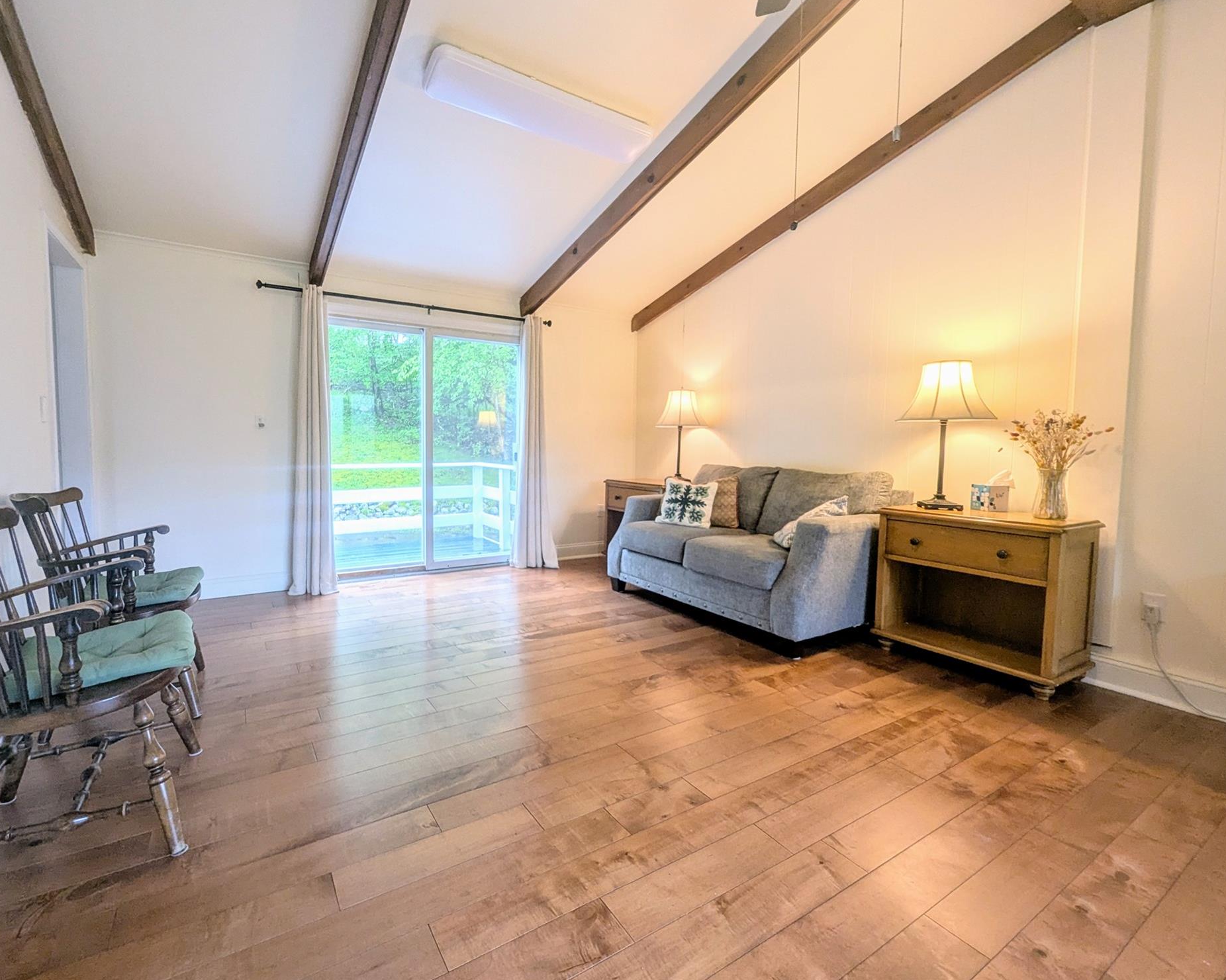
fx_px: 508
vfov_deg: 87.9
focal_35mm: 14
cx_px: 565
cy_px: 473
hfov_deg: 100.5
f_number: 2.2
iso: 52
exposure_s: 1/30
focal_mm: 1.95
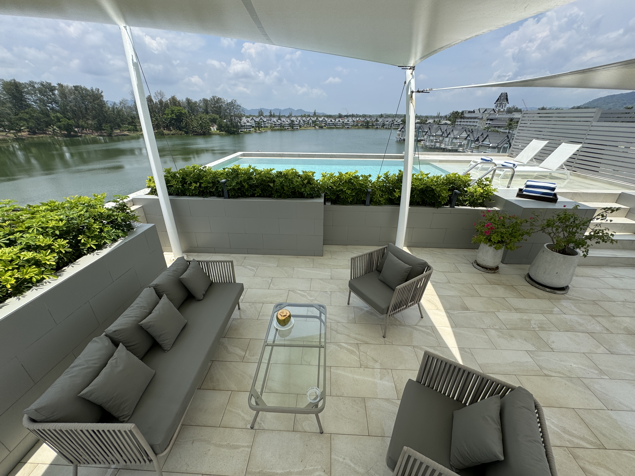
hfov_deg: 102.1
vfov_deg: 85.7
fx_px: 257
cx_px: 318
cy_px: 238
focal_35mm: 14
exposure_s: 1/1832
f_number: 2.2
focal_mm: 2.22
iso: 40
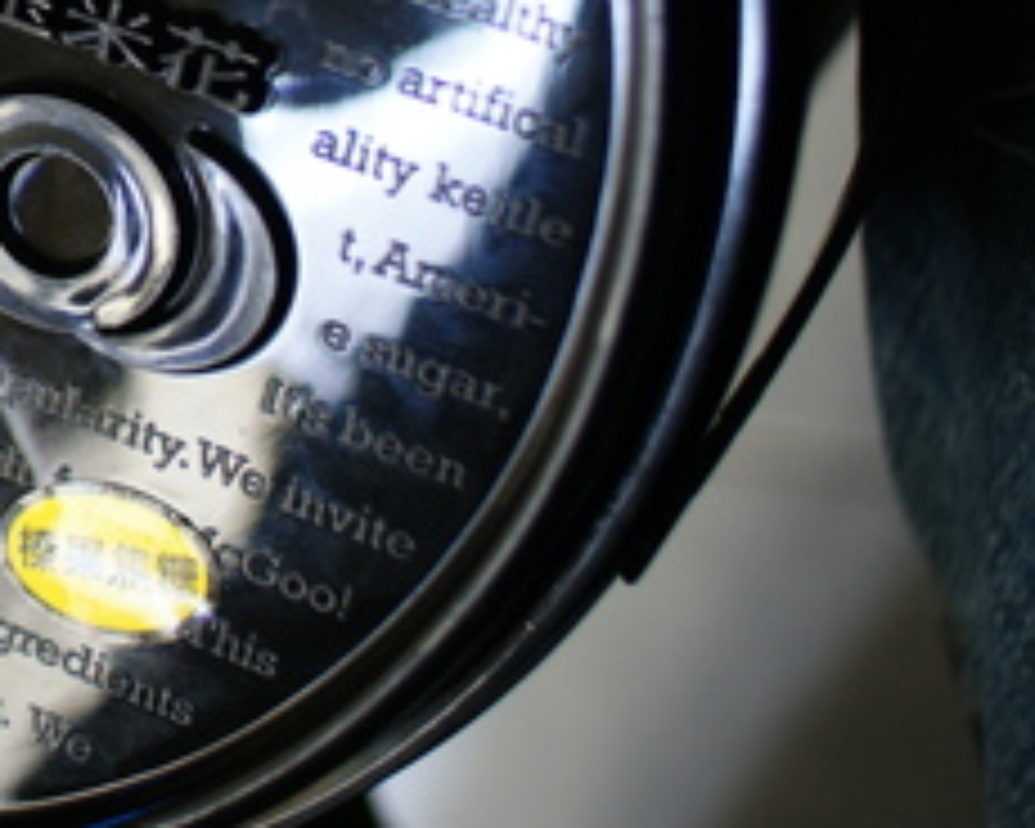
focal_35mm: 103
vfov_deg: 14.6
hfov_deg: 17.6
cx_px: -270
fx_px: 3155
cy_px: -54
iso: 400
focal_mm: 28
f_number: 2.8
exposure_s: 1/10
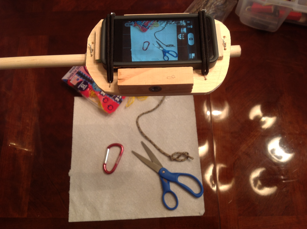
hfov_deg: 52.7
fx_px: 310
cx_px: 154
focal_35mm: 35
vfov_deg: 40.6
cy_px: 114
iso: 80
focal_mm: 4.28
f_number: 2.4
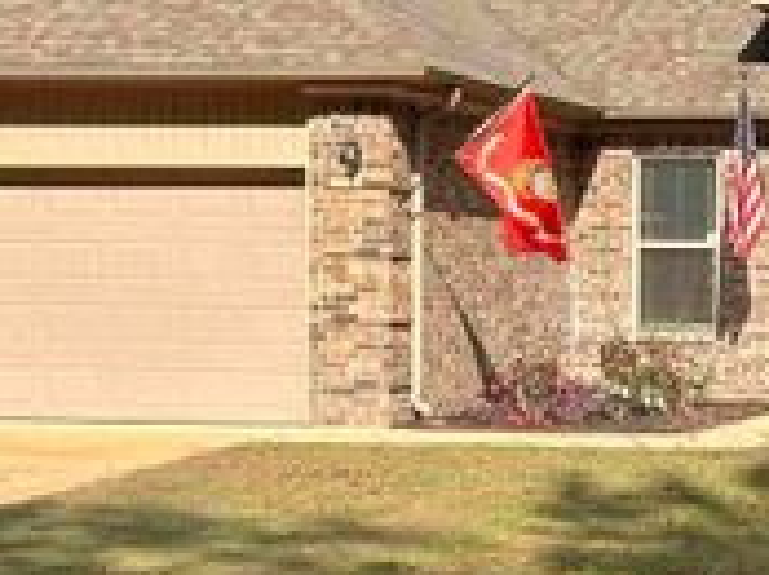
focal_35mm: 138
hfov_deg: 14.2
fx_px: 3061
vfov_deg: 10.7
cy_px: 334
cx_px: 676
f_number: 1.78
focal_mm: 6.86
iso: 64
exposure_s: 1/2667
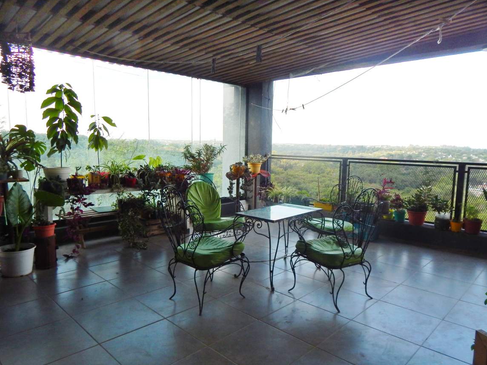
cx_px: 244
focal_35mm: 25
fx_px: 352
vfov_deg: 54.9
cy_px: 192
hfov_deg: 69.4
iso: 125
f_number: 3
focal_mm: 4
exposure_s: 1/400
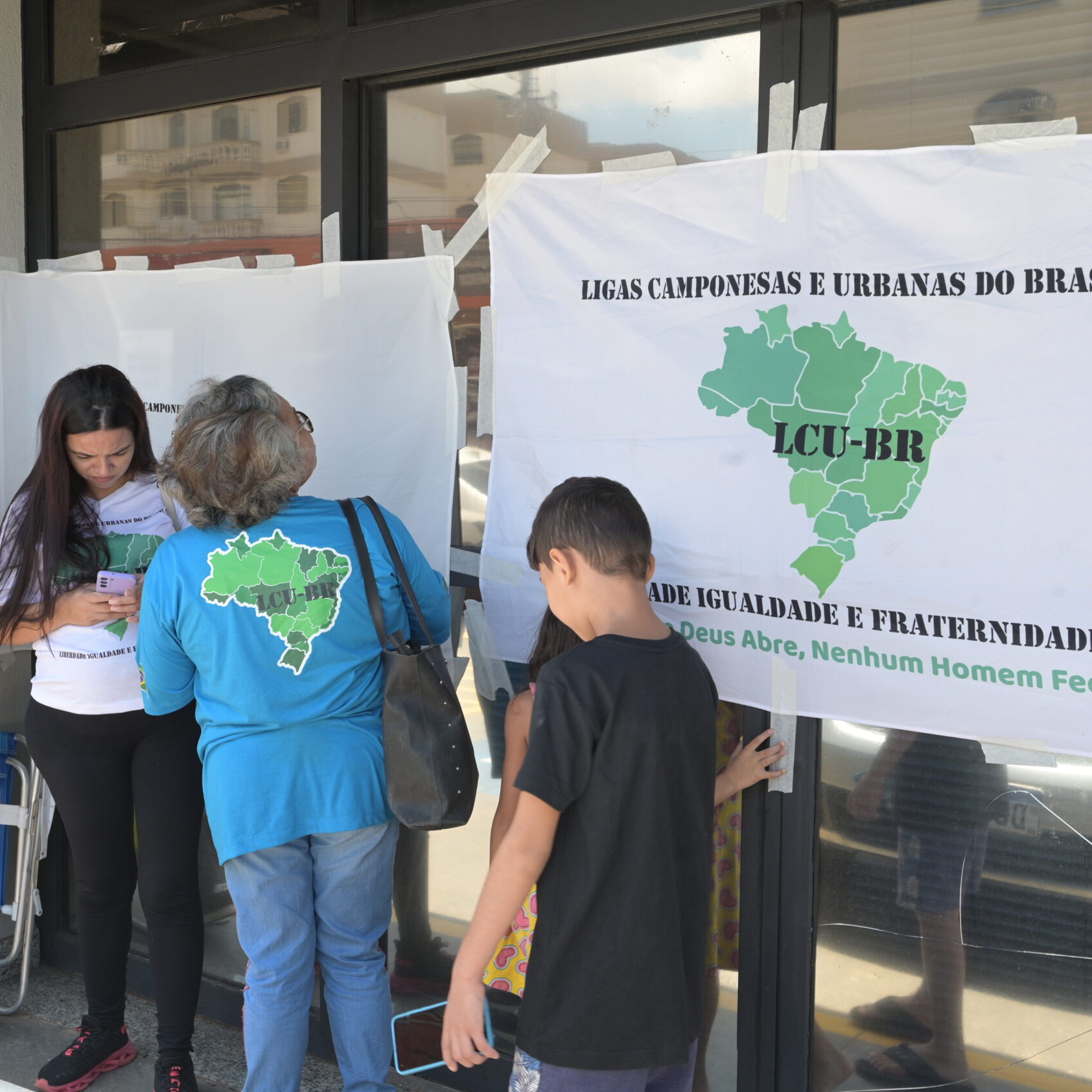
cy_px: 545
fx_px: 1428
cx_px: 470
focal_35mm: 40
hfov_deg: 41.8
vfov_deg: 41.9
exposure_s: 1/200
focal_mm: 31
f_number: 9
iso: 400
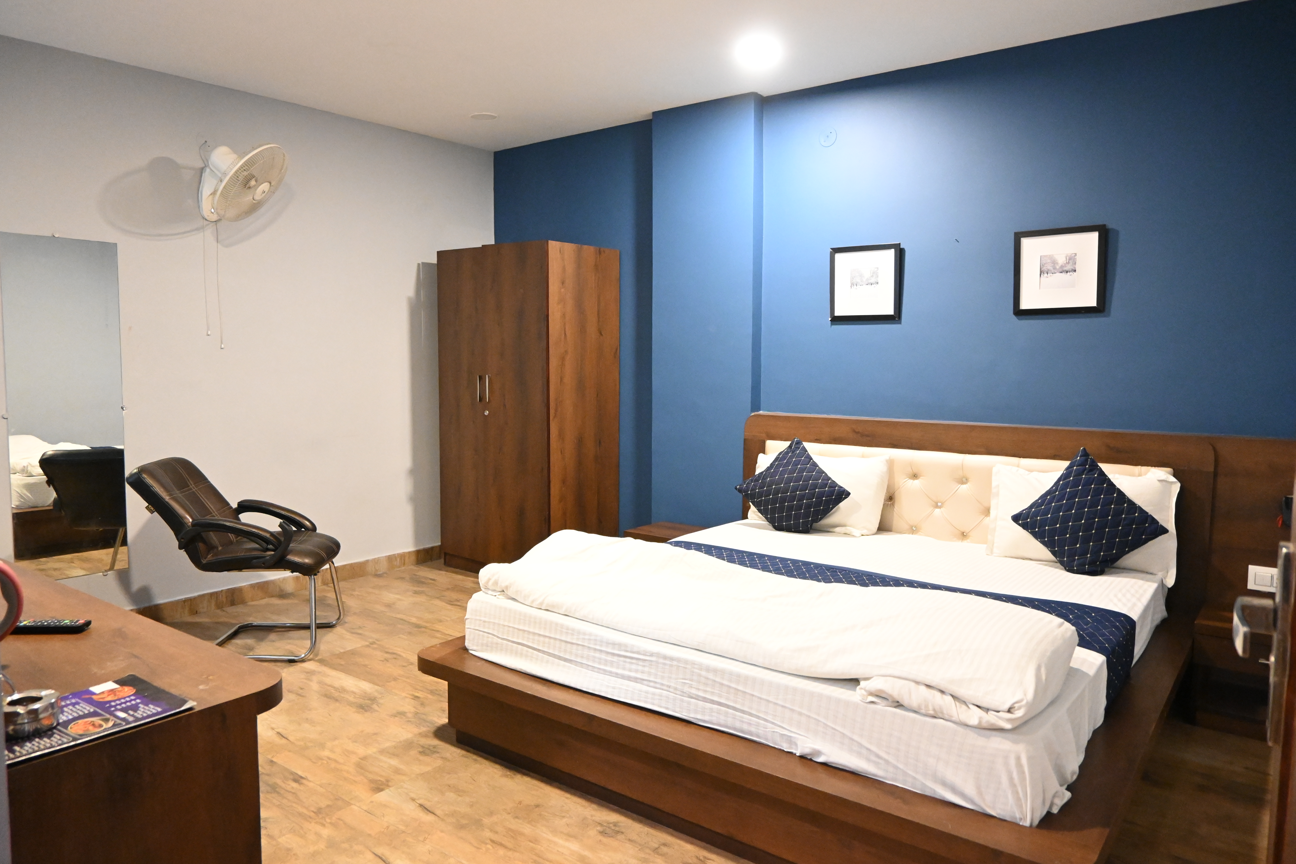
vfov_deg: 53.1
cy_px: 432
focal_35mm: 24
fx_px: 864
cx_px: 648
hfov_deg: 73.7
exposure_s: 1/50
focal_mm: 16
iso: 5000
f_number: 4
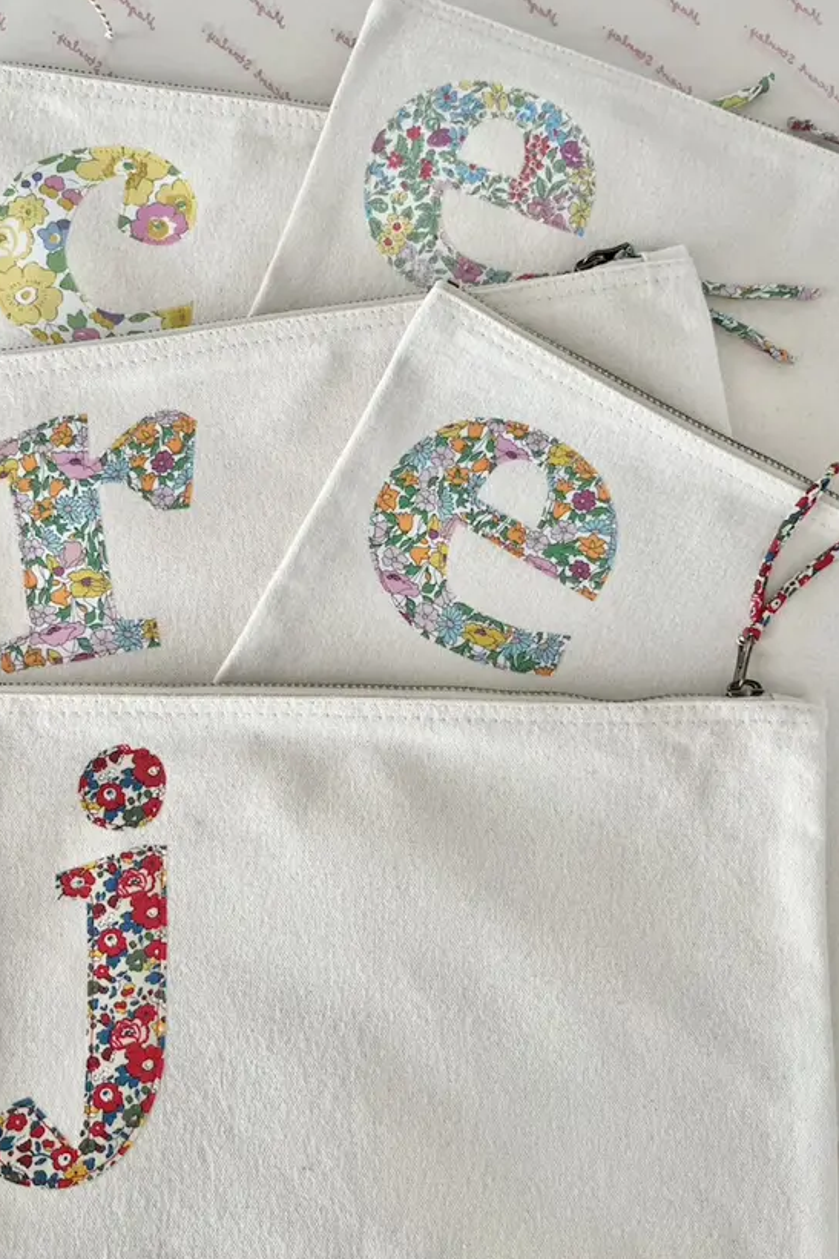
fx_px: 1014
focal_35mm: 29
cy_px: 626
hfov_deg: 44.9
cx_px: 397
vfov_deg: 63.7
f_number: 1.6
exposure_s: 1/122
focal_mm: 5.1
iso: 80
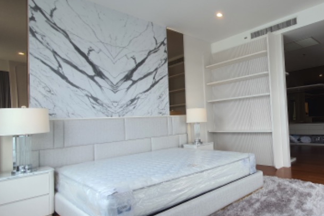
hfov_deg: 72.4
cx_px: 248
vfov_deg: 57.2
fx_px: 198
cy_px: 109
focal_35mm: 22
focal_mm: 1.8
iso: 50
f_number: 2.2
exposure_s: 1/113
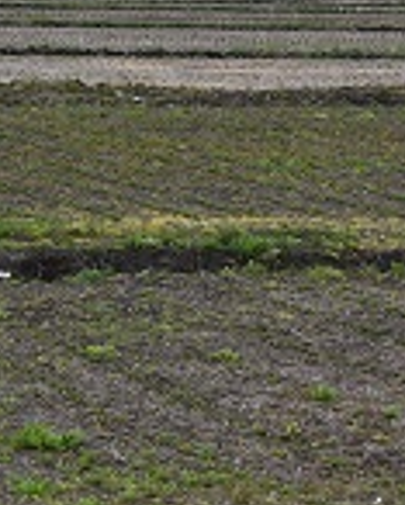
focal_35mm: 238
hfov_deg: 6.5
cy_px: 7
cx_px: 415
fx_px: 3569
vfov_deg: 8.1
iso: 200
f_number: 9
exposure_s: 1/320
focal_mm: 55
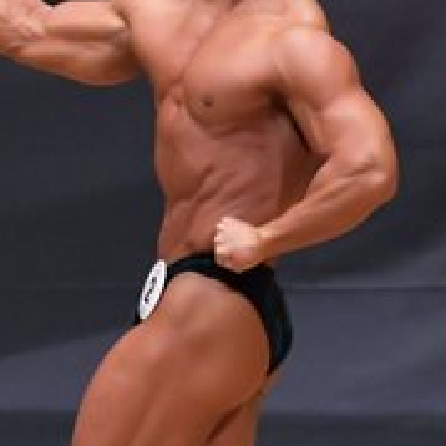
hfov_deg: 1.7
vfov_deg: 1.7
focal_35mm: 1047
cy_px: 244
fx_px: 15262
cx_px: 183
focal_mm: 190
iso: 6400
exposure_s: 1/400
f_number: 5.6
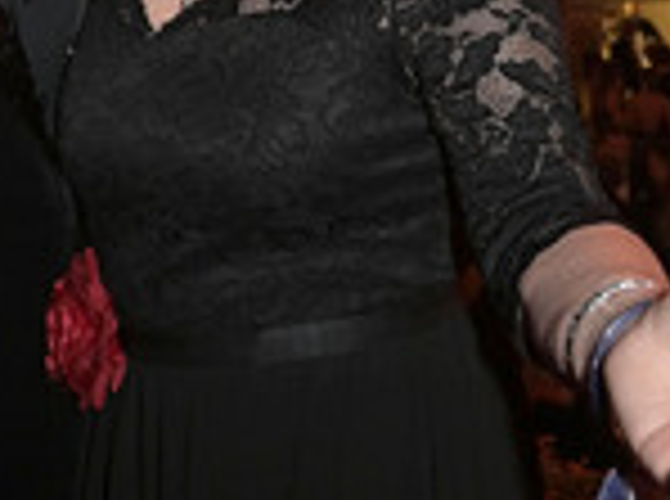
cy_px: -50
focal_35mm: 70
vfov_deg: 20.0
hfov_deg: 26.2
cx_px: -25
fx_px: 1352
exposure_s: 1/250
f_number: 5
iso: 4000
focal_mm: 24
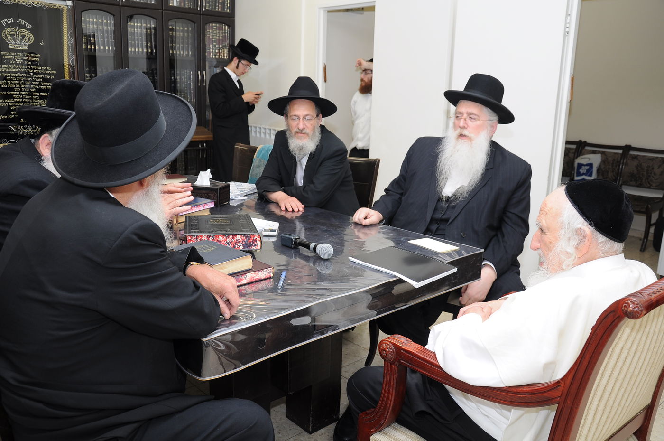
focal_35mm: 32
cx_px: 332
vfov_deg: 41.6
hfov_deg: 59.6
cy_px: 220
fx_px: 580
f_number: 4.5
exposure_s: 1/60
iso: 250
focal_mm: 21
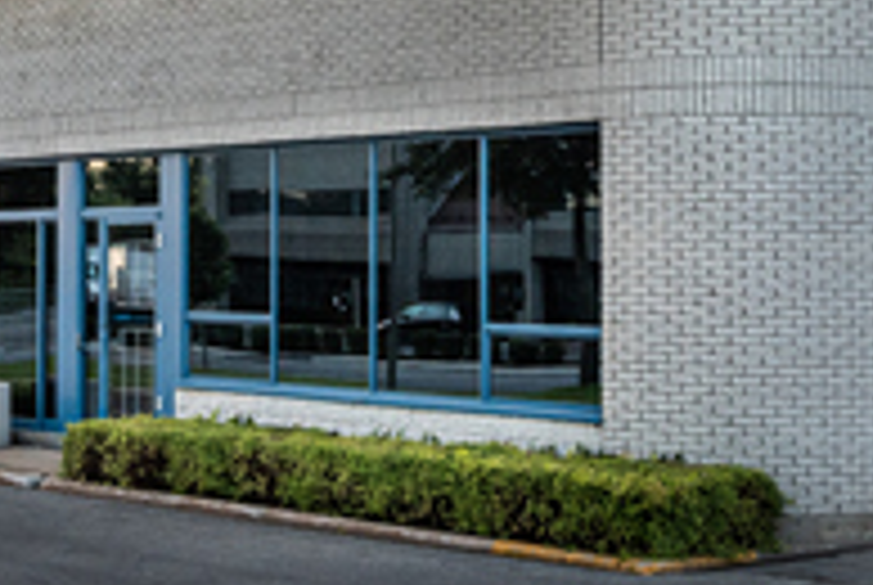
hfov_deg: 24.4
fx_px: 1992
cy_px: -164
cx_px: 202
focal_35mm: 82
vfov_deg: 15.9
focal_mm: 22
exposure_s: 1/250
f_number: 8
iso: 400
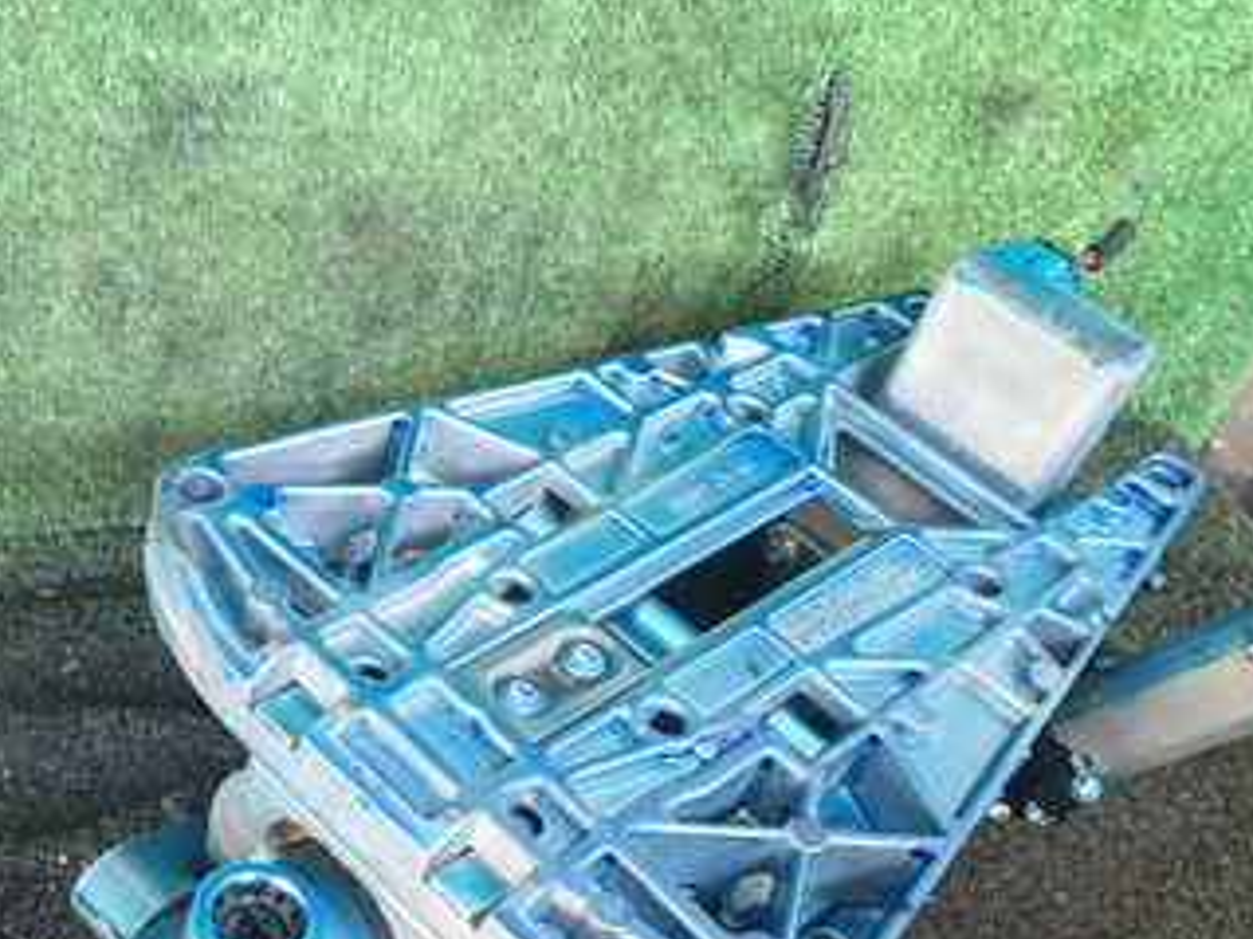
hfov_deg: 39.1
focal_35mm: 47
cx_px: 271
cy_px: 801
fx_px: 1701
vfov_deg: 29.9
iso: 200
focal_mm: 4.5
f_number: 2
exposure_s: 1/40
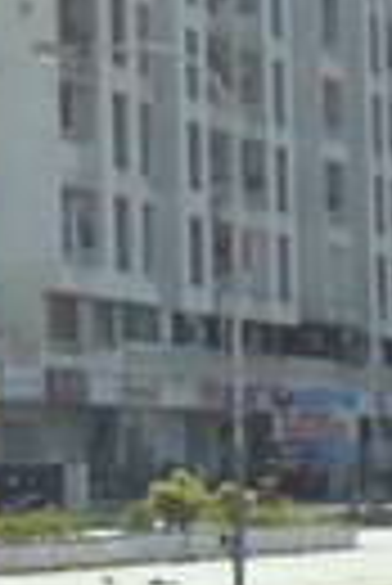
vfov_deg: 12.2
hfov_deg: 7.2
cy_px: 232
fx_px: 2737
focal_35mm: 168
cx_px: -834
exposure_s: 1/180
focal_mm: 4.9
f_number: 8.9
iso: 100
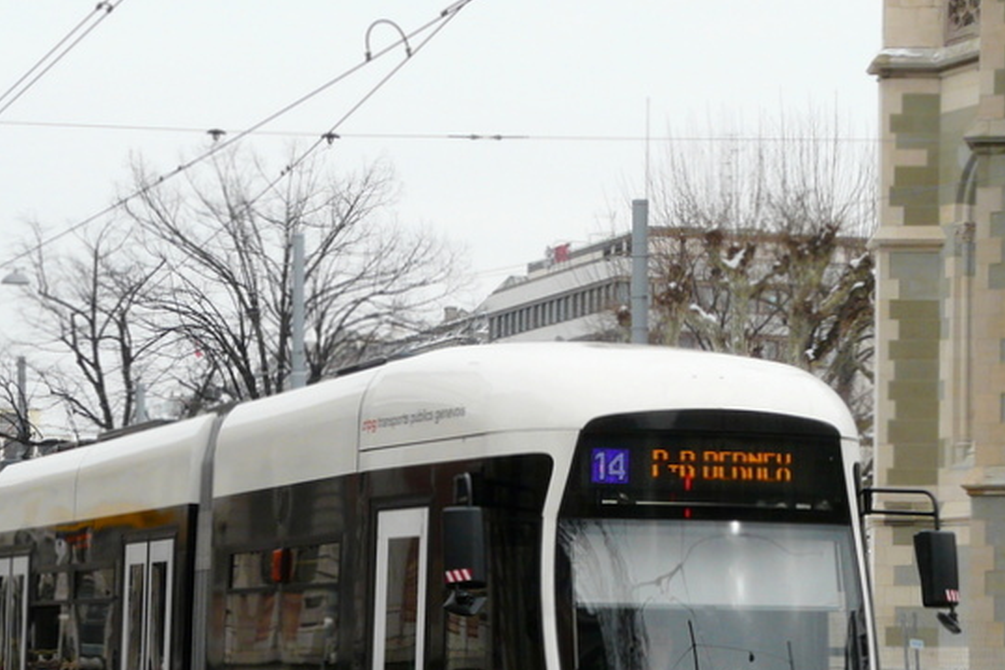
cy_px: 635
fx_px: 3126
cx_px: 438
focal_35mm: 112
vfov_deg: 12.1
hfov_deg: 18.3
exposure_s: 1/250
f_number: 5.6
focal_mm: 9.5
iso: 100
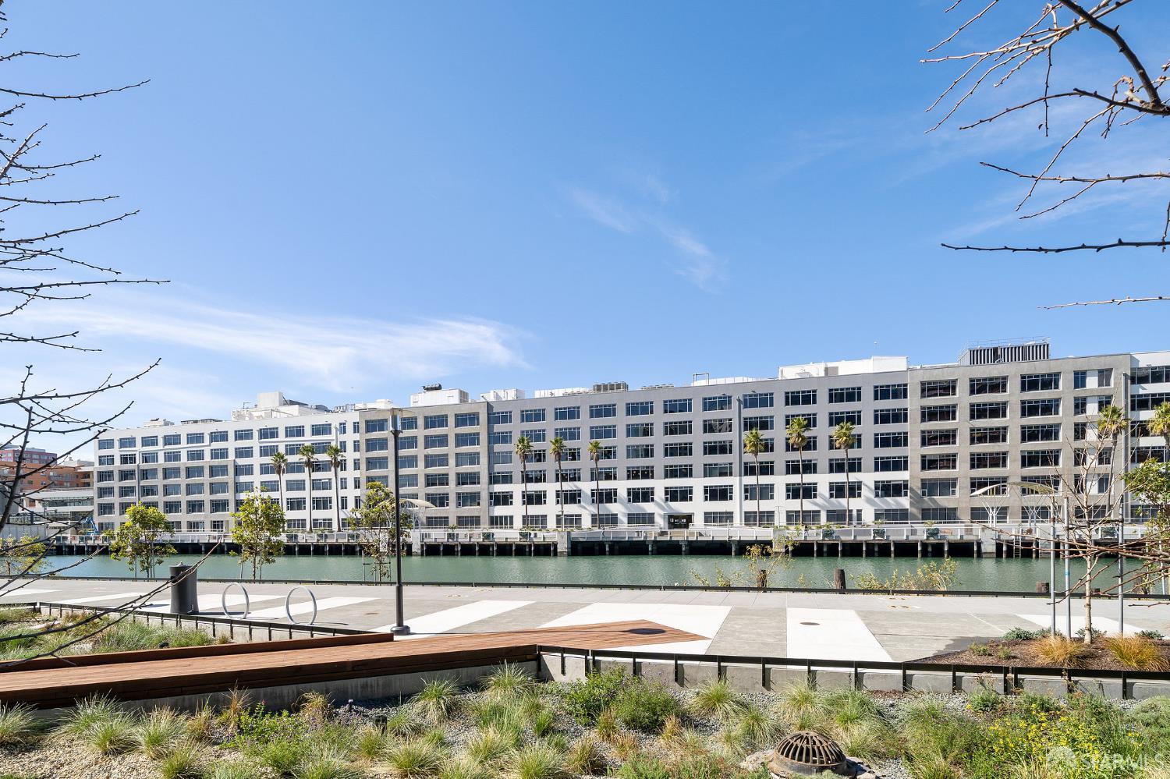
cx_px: 585
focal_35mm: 17
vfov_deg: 70.4
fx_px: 552
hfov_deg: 93.3
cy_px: 390
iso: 100
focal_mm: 17
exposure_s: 1/200
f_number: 9
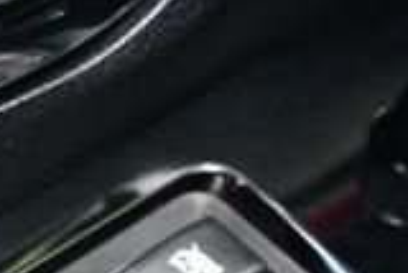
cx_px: -18
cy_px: 477
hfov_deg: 12.6
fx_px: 1815
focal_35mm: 160
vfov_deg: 8.3
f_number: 4
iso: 3200
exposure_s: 1/80
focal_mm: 27
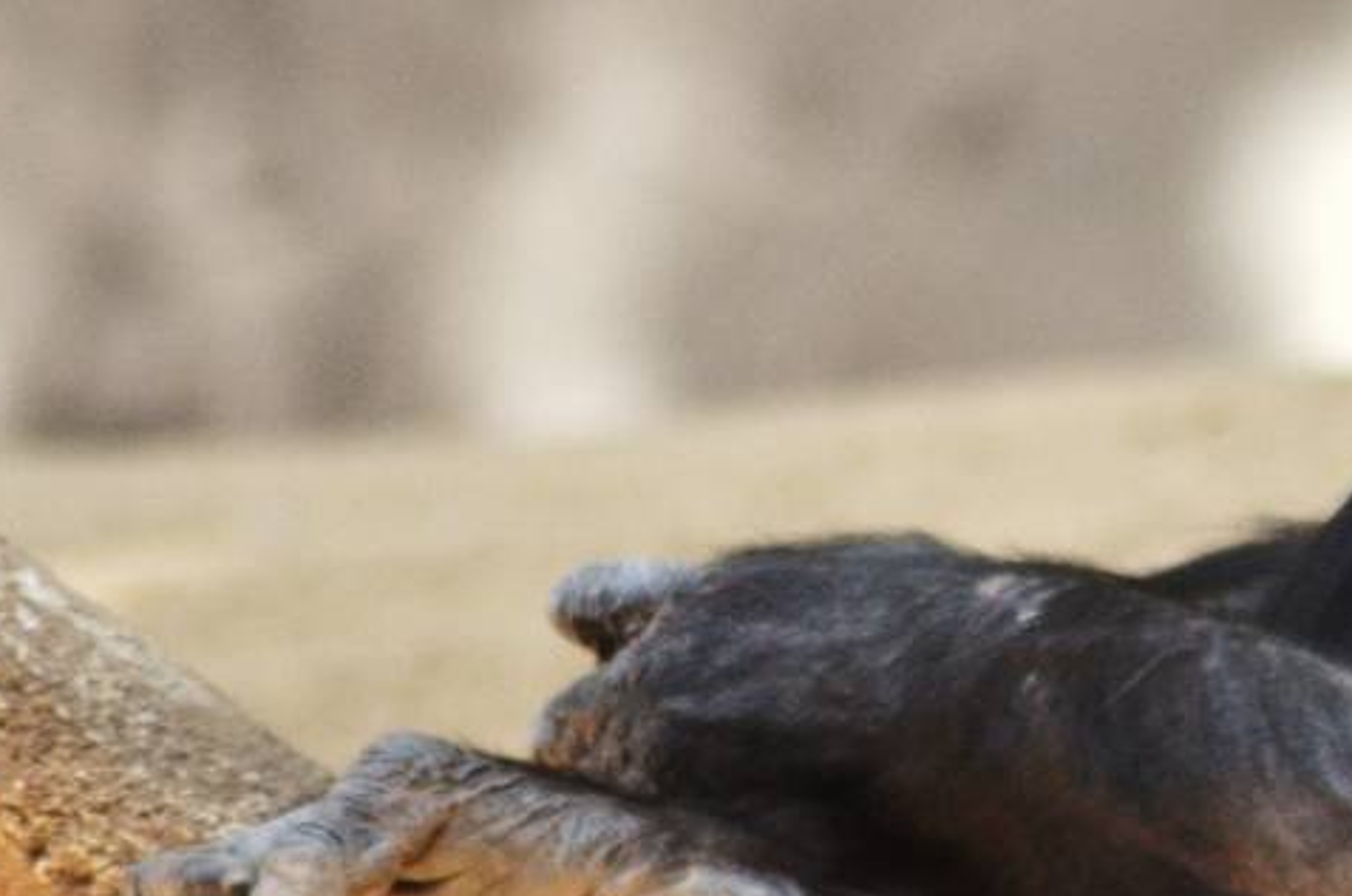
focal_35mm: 1408
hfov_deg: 1.5
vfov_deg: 1.0
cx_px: 2001
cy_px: 686
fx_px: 52772
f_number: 5.3
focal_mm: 280
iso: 800
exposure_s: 1/800
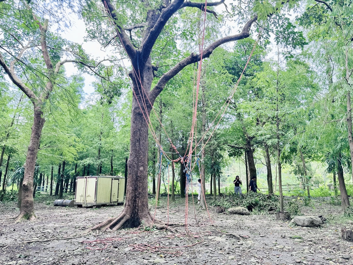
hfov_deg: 71.6
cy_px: 132
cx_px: 176
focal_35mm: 24
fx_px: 245
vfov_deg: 56.8
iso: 80
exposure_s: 1/232
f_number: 1.78
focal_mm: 6.76
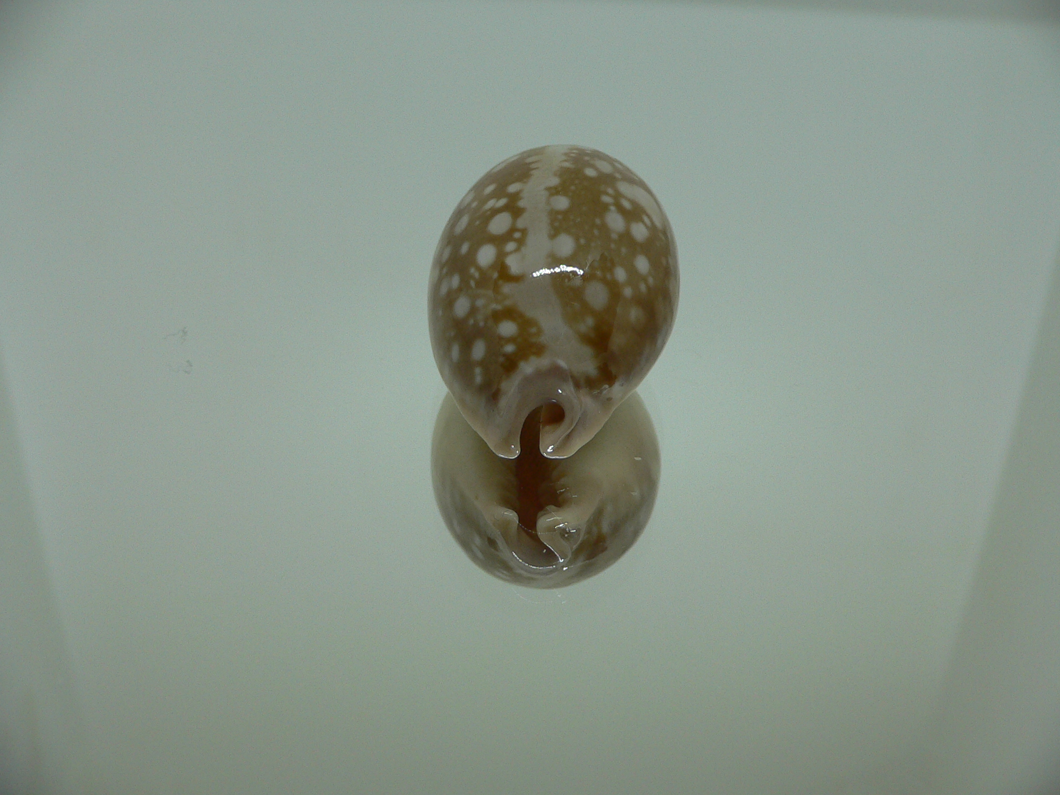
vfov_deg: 39.7
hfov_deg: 51.4
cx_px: 528
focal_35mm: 36
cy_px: 393
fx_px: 1102
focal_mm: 4.6
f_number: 2.8
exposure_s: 1/60
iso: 100
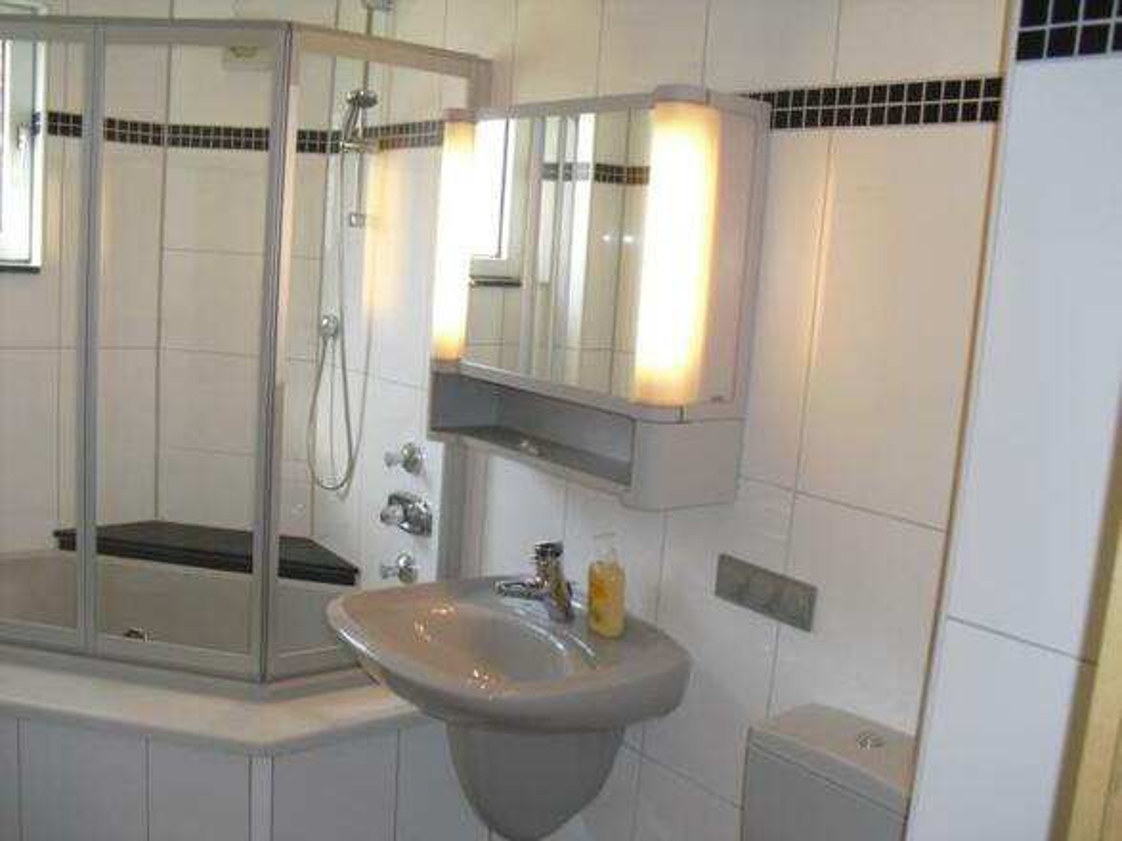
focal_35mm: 36
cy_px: 420
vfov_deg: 39.6
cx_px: 561
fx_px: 1167
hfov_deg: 51.4
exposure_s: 1/100
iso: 200
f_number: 3.1
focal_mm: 6.3
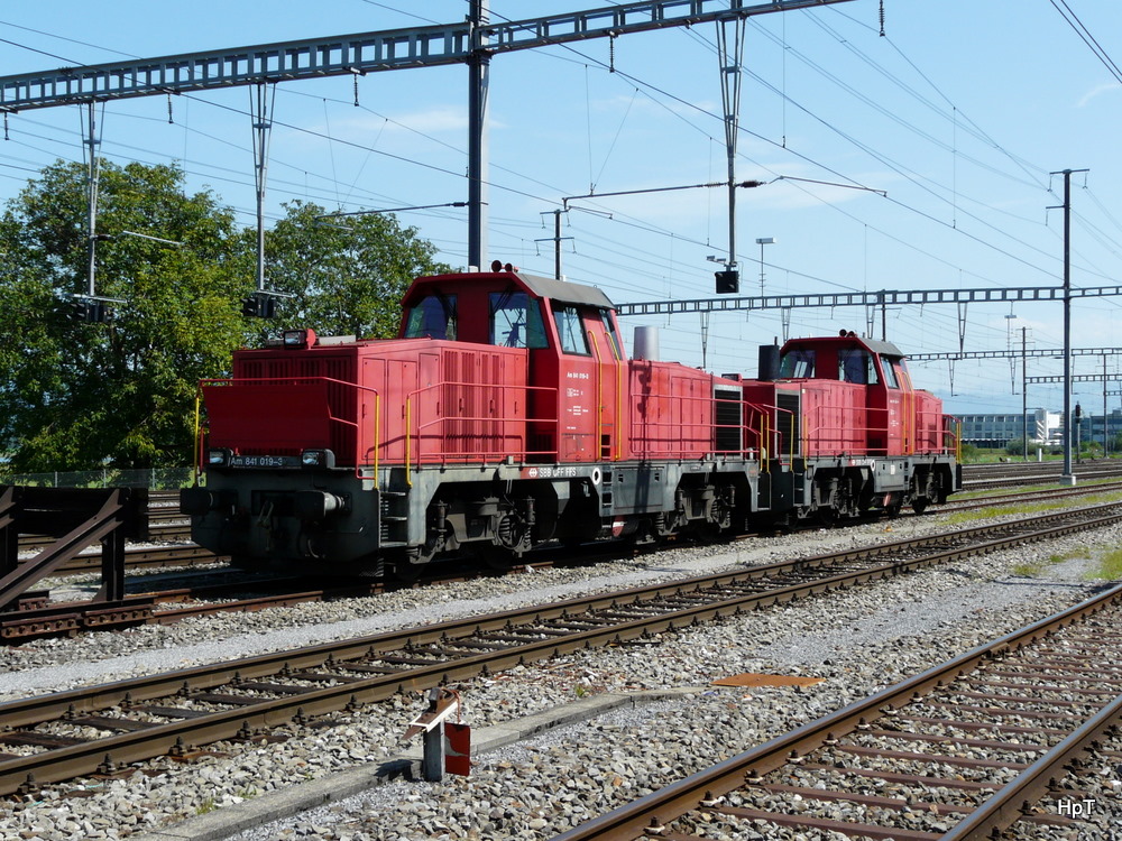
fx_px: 1523
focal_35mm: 47
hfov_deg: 40.4
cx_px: 561
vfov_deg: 30.9
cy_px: 420
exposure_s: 1/400
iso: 100
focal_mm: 7.7
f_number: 5.6
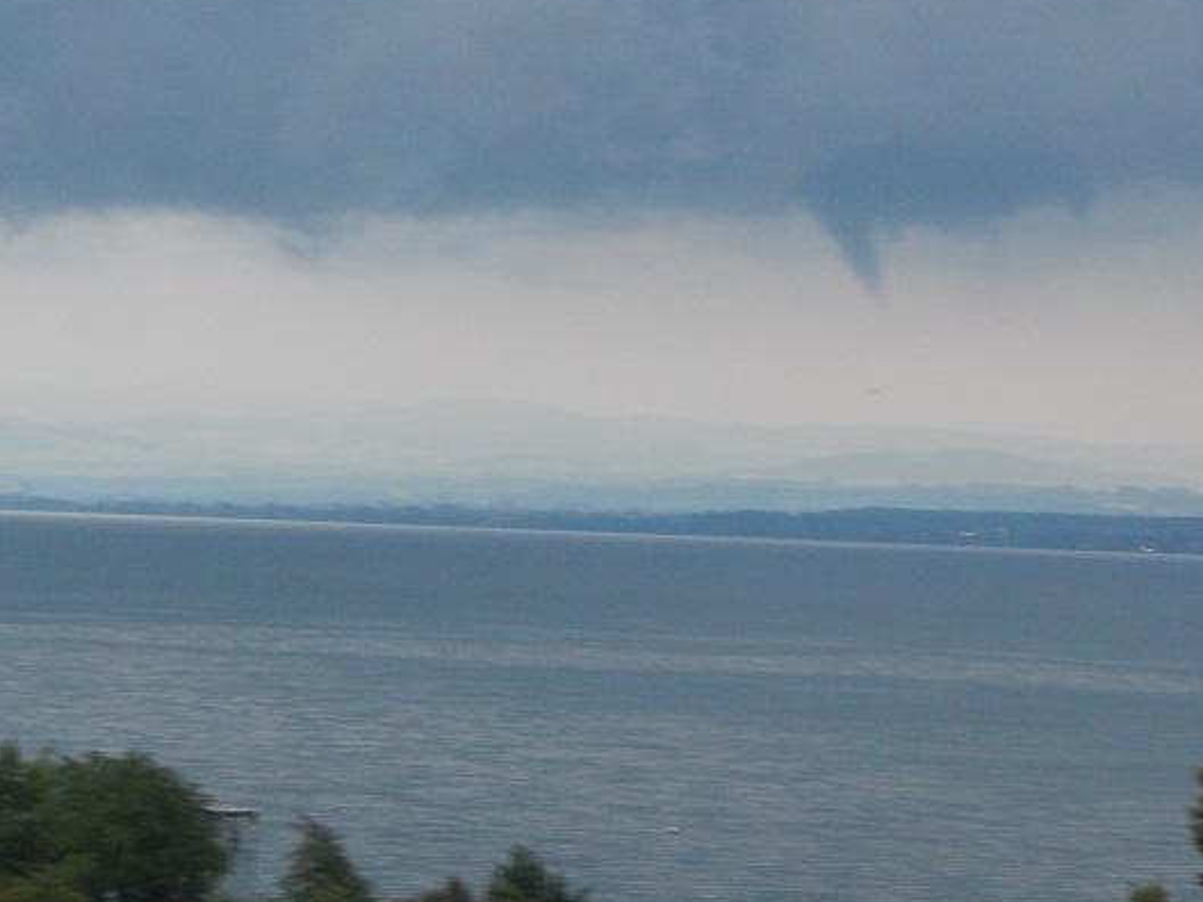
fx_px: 5526
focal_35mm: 159
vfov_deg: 9.3
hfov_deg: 12.4
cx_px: 784
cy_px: 430
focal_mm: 18.7
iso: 400
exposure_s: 1/20
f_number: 4.5
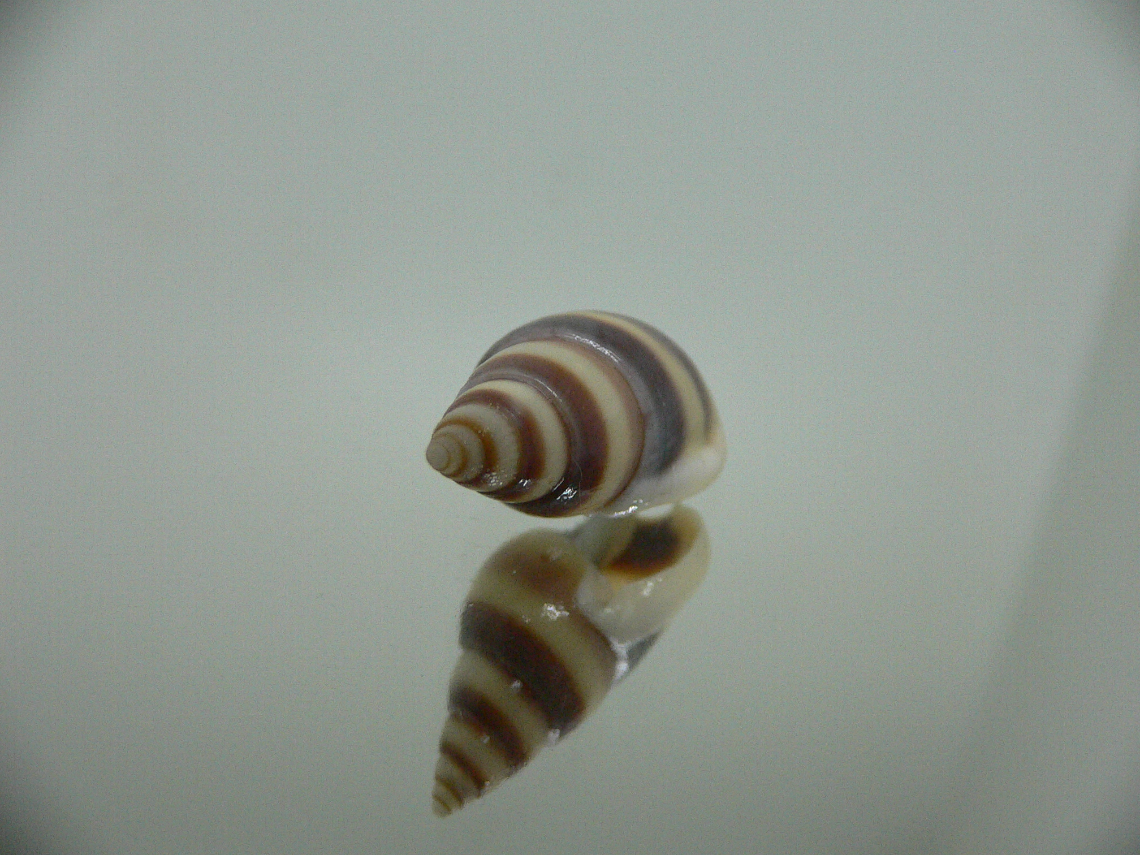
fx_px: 1153
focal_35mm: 35
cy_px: 428
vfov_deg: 40.7
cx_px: 570
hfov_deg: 52.6
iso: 200
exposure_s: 1/60
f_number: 2.8
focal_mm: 4.6
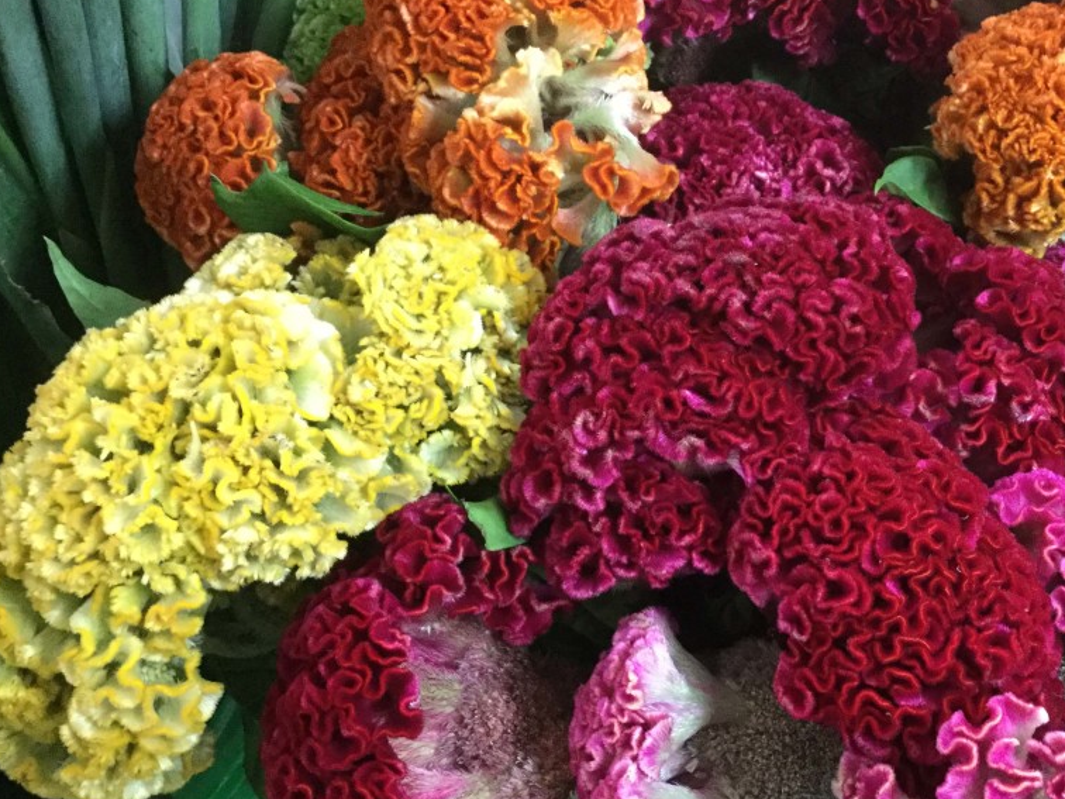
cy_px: 386
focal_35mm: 42
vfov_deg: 34.3
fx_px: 1292
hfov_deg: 44.2
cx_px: 704
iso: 320
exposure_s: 1/15
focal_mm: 3.3
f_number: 2.4
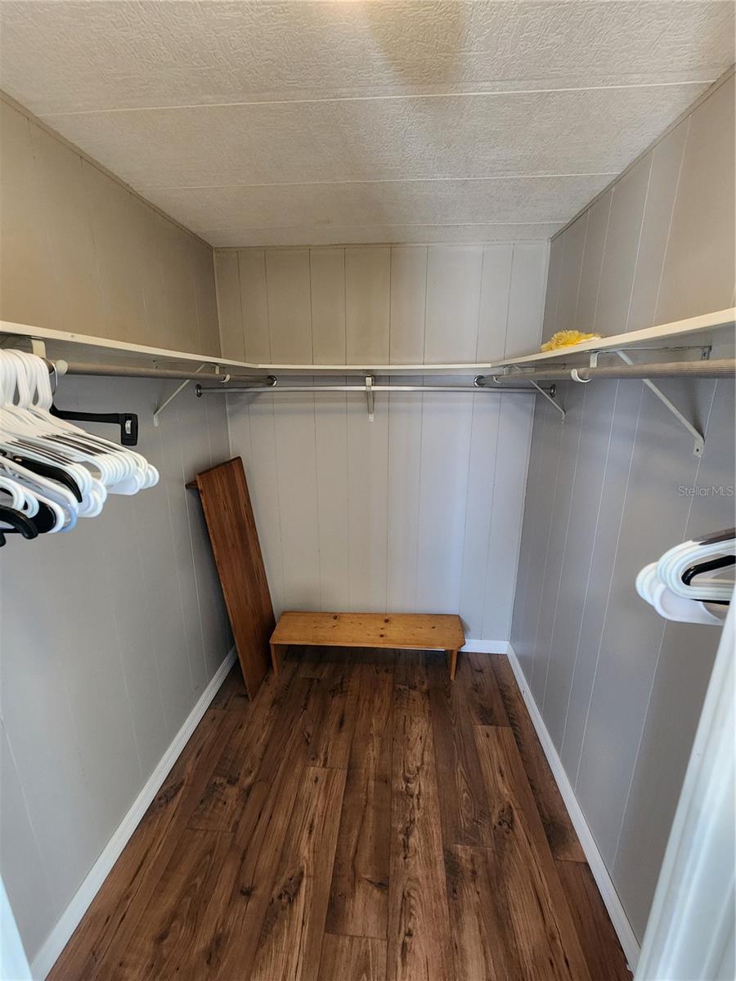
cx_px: 368
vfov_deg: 106.2
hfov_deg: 89.9
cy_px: 490
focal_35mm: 13
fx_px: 369
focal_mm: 2.2
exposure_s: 1/40
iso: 400
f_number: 2.2
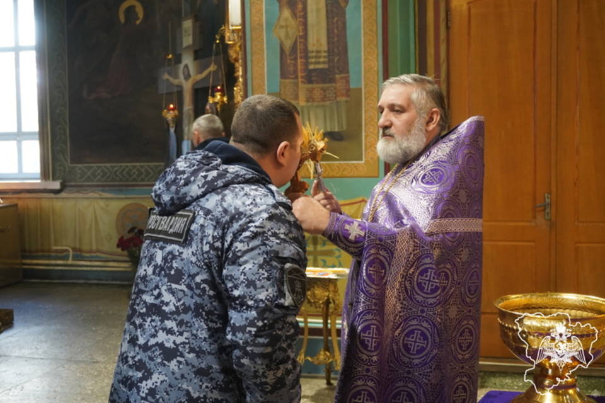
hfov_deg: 42.3
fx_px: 781
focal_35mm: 46
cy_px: 202
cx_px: 302
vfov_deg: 28.9
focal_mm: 31
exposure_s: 1/50
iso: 1600
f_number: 5
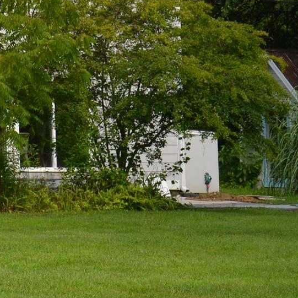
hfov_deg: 7.4
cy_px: -56
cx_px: -242
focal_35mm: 231
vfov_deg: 7.5
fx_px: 2250
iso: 100
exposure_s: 1/250
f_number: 8
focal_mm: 48
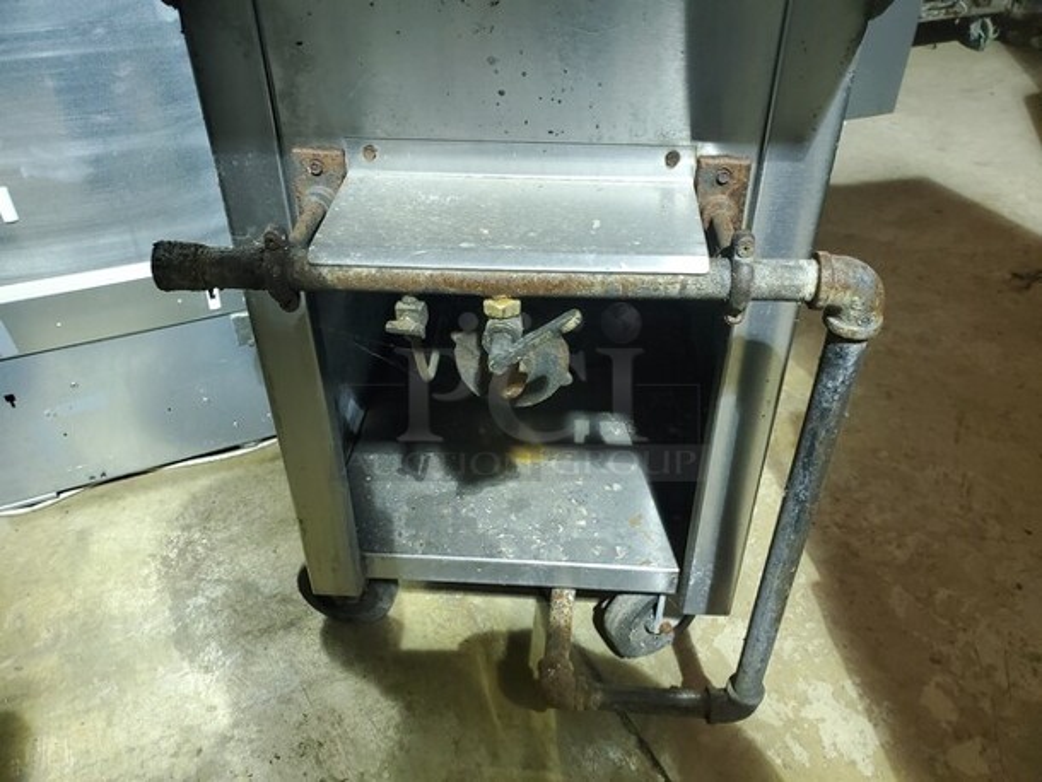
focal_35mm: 26
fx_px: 783
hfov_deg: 67.3
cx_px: 521
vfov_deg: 53.1
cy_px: 391
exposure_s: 1/40
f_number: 2.4
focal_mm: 4.3
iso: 640
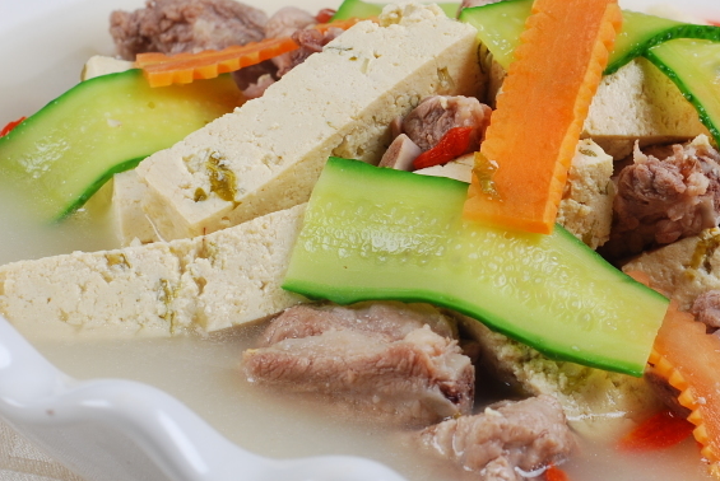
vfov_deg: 10.1
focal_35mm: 136
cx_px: 573
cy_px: 206
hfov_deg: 15.0
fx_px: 2723
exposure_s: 1/160
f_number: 10
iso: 100
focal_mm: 50
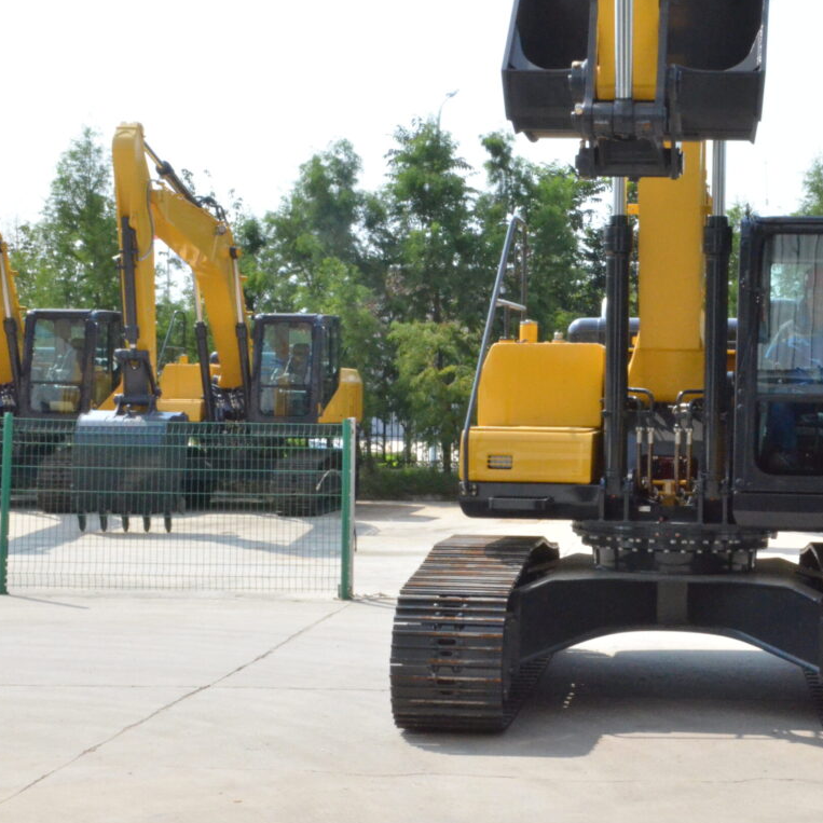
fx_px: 2044
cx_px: 632
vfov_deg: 22.8
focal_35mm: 76
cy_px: 405
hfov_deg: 22.5
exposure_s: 1/400
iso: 5000
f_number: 29
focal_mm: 38
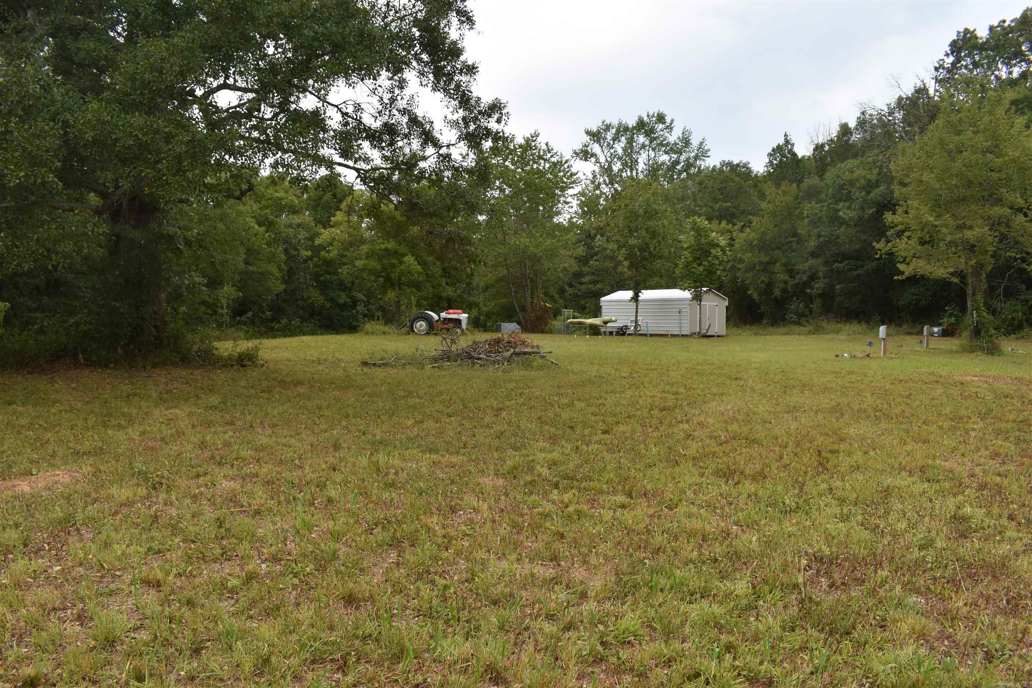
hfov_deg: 67.4
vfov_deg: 47.9
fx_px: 774
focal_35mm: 27
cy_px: 344
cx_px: 516
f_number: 8
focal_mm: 18
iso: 125
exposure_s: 1/250
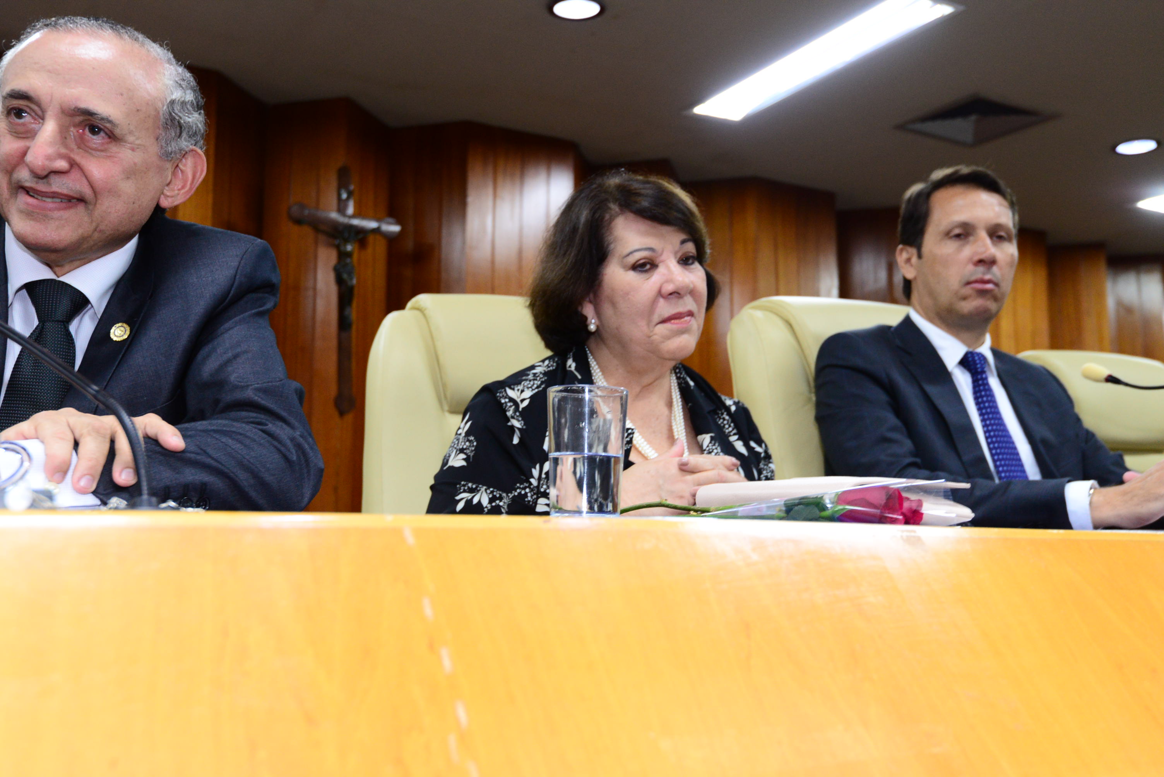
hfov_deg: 54.4
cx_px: 582
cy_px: 388
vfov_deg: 37.9
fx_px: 1132
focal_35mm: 35
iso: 2500
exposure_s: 1/60
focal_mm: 35
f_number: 5
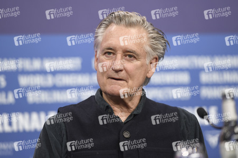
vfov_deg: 7.2
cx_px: 119
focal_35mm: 190
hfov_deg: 10.8
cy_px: 79
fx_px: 1255
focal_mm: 190
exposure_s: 1/250
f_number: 3.5
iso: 1000
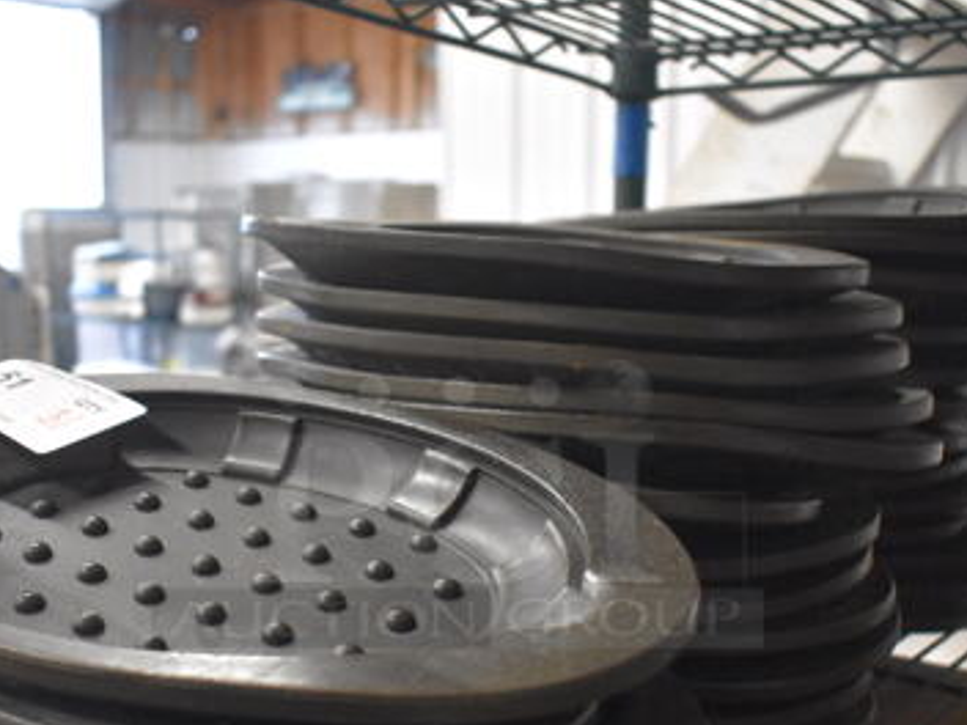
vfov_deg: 31.8
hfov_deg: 42.1
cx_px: 459
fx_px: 1257
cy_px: 503
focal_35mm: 45
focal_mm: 18
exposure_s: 1/125
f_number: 3.5
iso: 3200
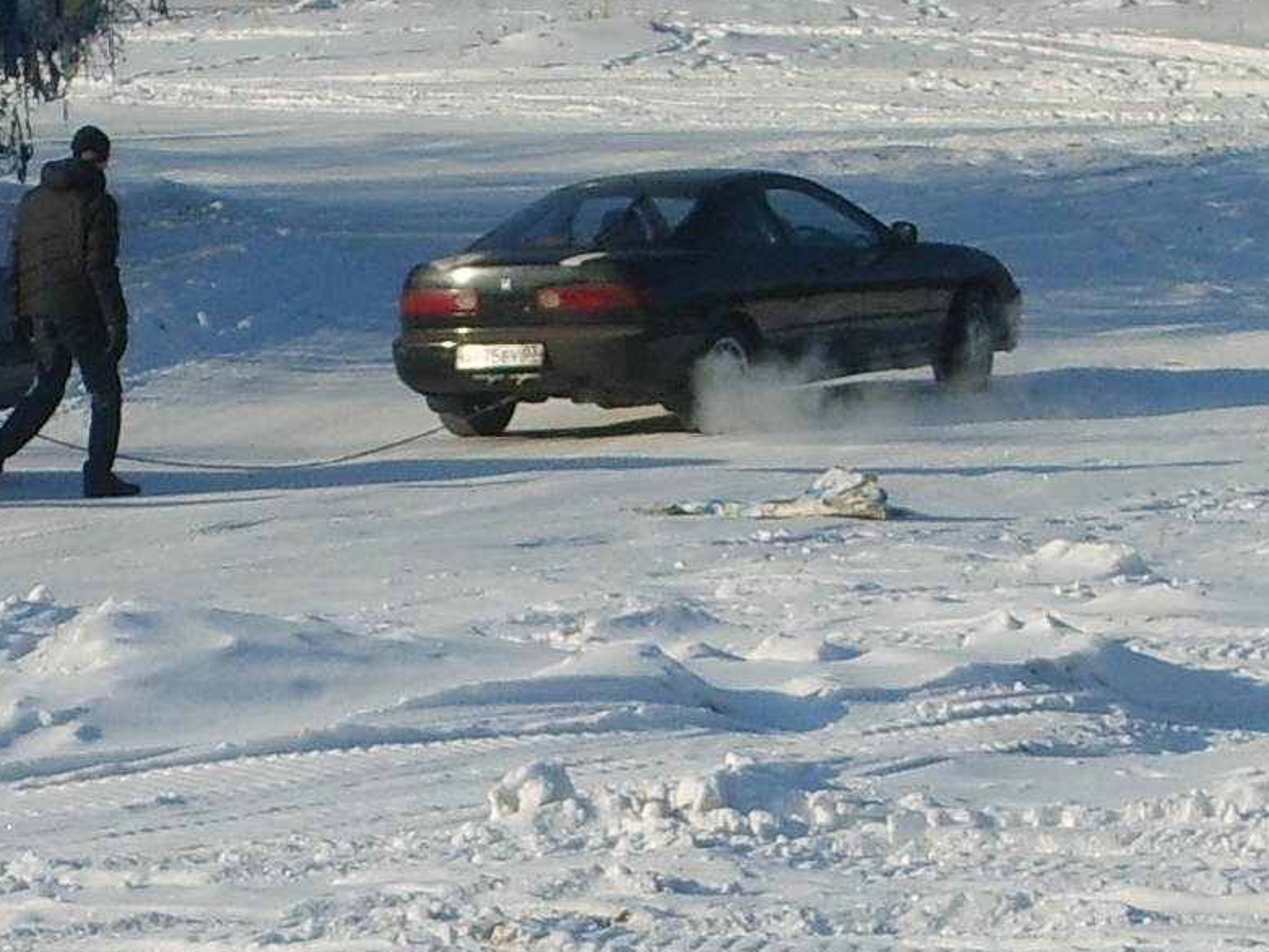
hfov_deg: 8.3
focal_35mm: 239
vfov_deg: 6.2
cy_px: 671
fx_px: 8763
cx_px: 392
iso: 50
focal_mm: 12
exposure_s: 1/750
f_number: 3.9
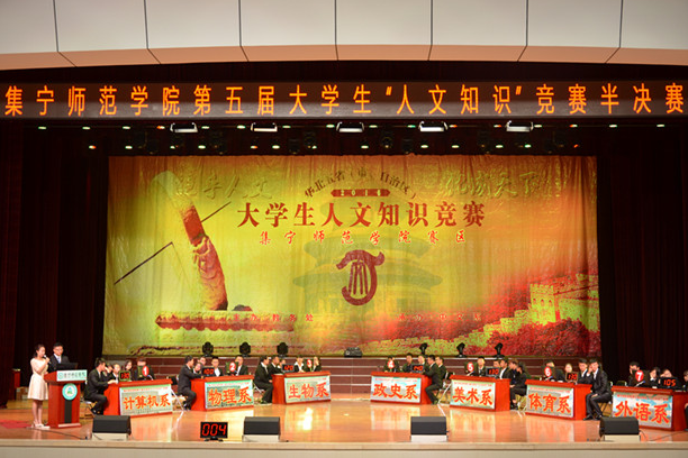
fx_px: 1023
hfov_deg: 37.2
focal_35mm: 54
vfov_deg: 25.3
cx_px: 341
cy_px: 228
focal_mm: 35
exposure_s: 1/30
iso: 450
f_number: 4.5
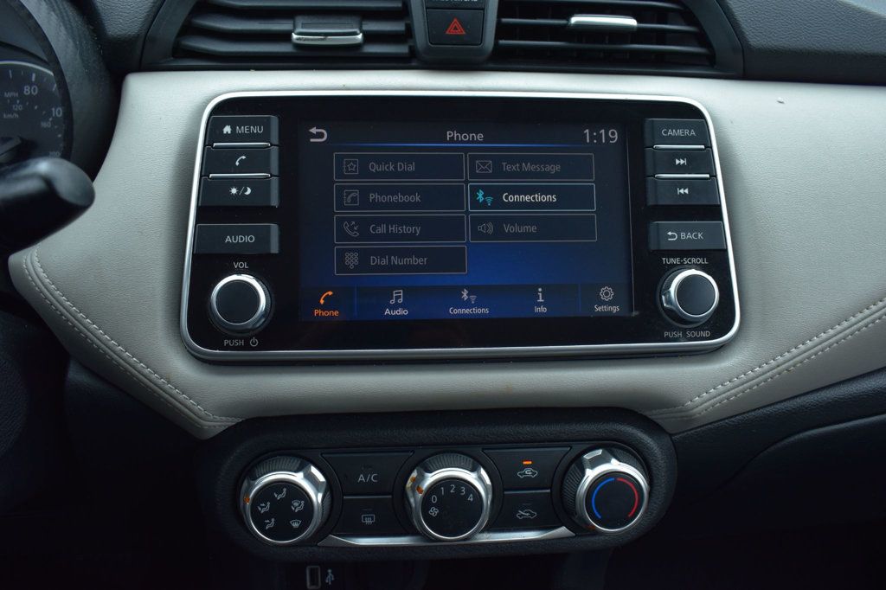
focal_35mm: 32
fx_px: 775
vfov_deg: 41.7
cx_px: 443
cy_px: 295
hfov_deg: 59.5
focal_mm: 21
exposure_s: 1/125
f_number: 5.6
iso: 280
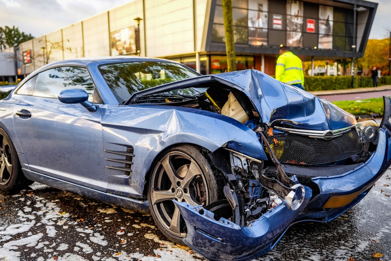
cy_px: 134
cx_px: 188
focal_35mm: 35
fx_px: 380
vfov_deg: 37.8
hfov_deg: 54.4
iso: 320
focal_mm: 28
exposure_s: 1/250
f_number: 2.8
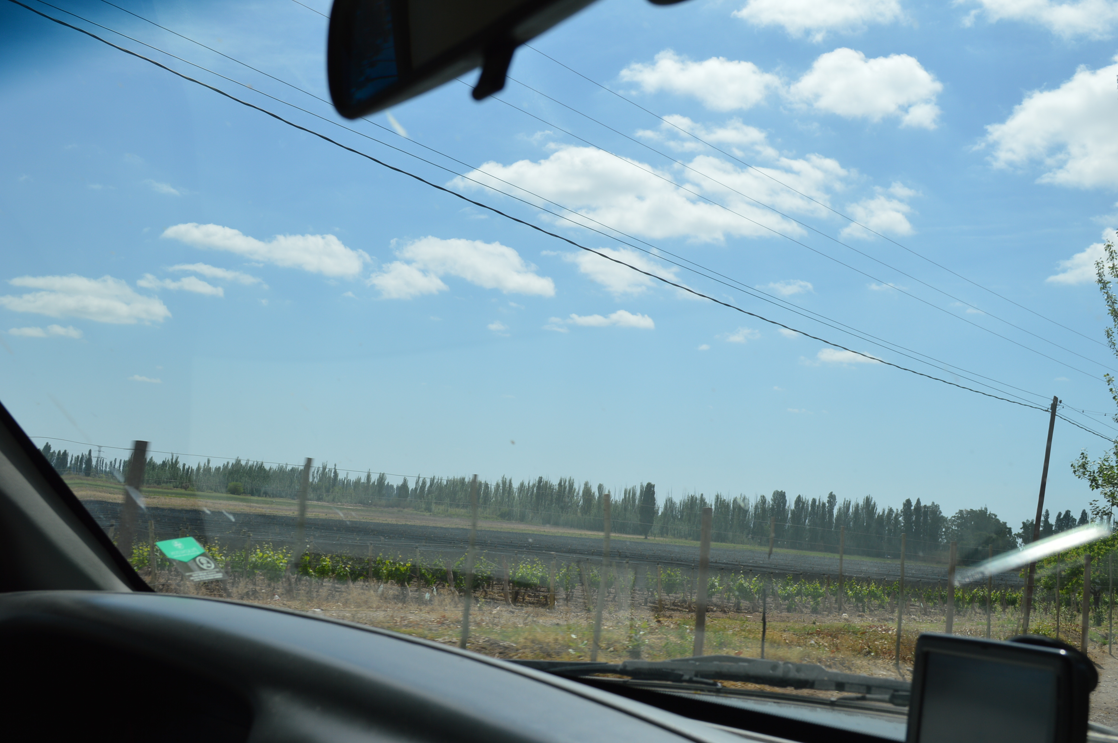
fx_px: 1210
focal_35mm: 39
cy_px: 372
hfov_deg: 49.6
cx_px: 559
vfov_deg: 34.1
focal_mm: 26
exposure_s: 1/320
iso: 100
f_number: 9
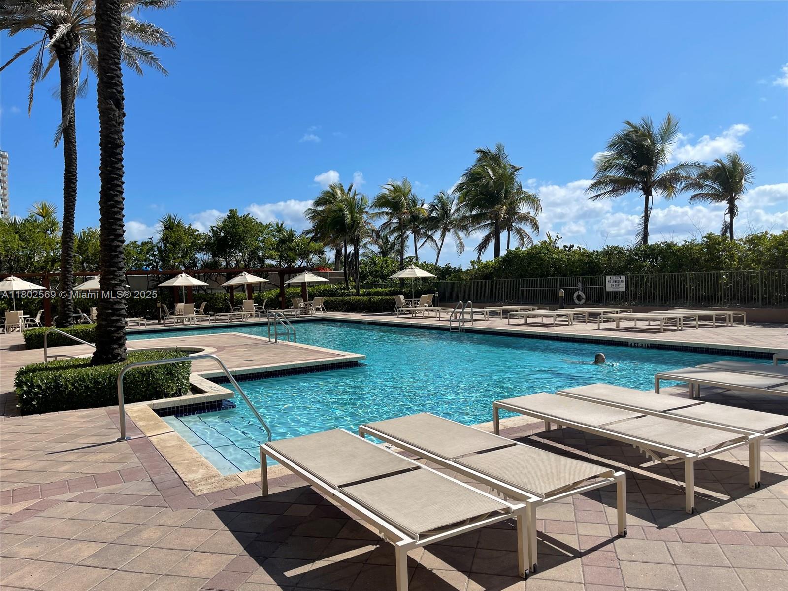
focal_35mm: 25
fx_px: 569
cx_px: 394
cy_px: 296
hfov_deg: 69.4
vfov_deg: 54.9
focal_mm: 5.1
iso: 32
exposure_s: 1/6250
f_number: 1.6
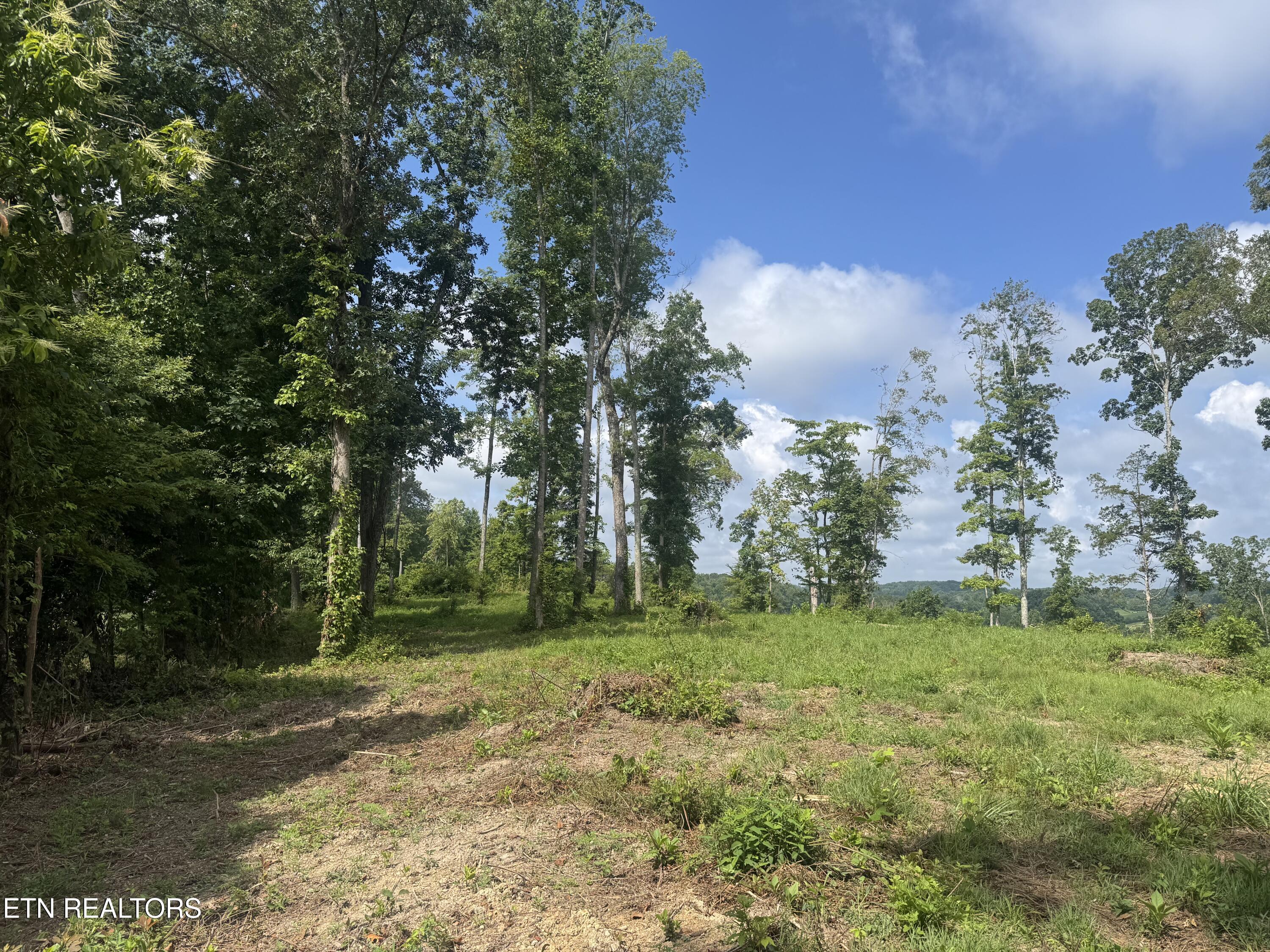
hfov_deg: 71.6
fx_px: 881
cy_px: 476
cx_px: 635
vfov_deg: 56.8
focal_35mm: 24
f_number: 1.78
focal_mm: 6.76
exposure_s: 1/4049
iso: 80
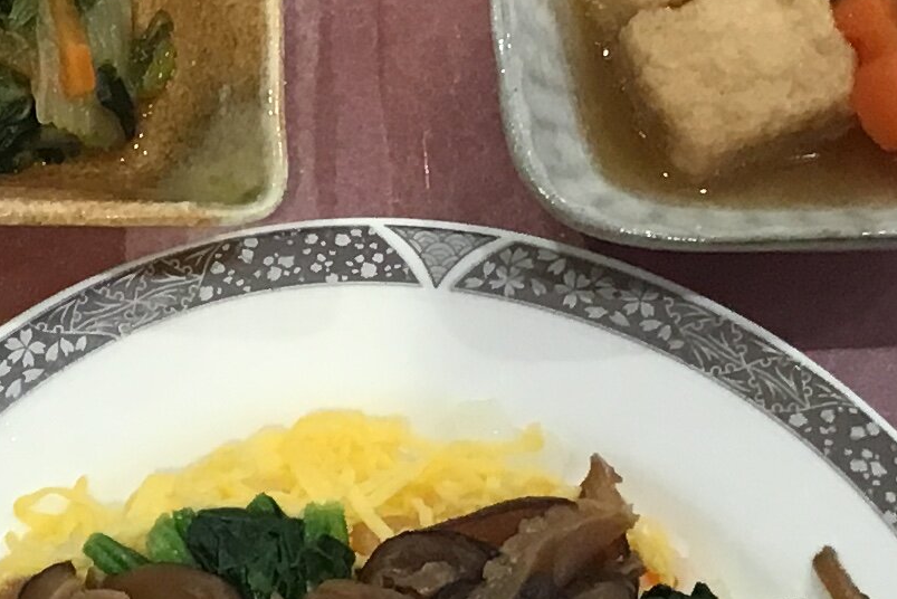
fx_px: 3265
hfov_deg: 15.1
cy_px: 532
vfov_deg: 10.4
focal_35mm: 131
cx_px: -183
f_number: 2.4
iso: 64
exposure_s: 1/30
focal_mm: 3.3
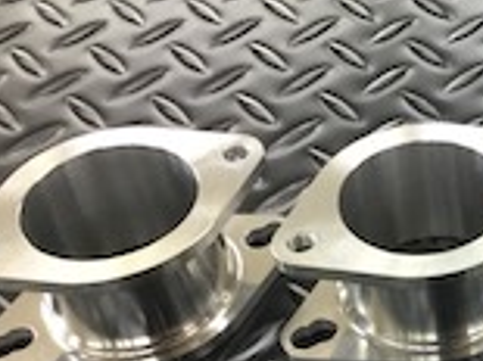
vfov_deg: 18.3
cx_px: 555
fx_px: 1115
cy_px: 274
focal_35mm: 80
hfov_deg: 22.8
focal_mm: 3.3
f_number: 2.4
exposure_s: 1/30
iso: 50
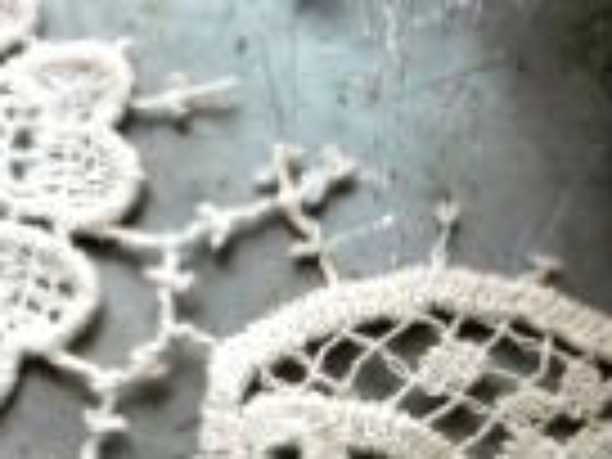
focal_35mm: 113
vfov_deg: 13.0
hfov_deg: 17.4
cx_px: 410
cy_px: 432
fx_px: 1998
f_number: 3.1
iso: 160
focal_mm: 4.3
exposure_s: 1/60
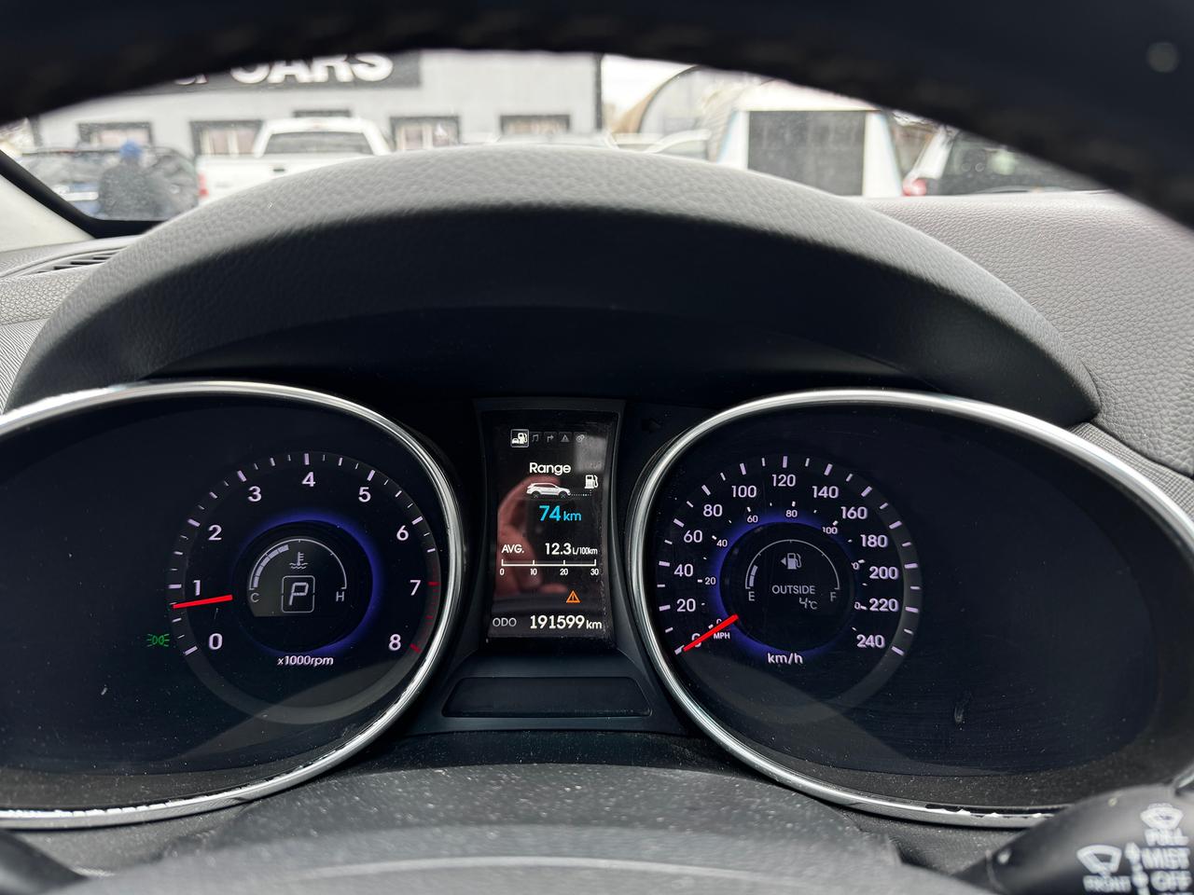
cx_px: 597
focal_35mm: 24
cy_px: 448
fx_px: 828
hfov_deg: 71.6
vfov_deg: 56.8
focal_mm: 6.76
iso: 100
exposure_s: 1/122
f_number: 1.78
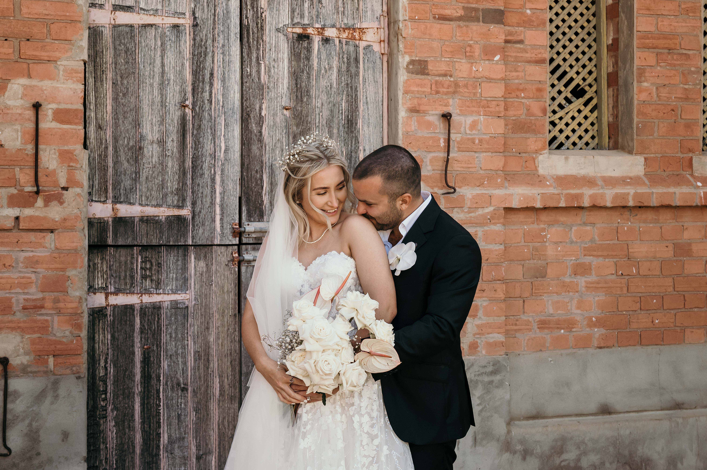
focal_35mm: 47
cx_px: 354
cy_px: 235
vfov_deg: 28.6
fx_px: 922
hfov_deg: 41.9
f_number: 7.1
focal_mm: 47
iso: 640
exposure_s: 1/400
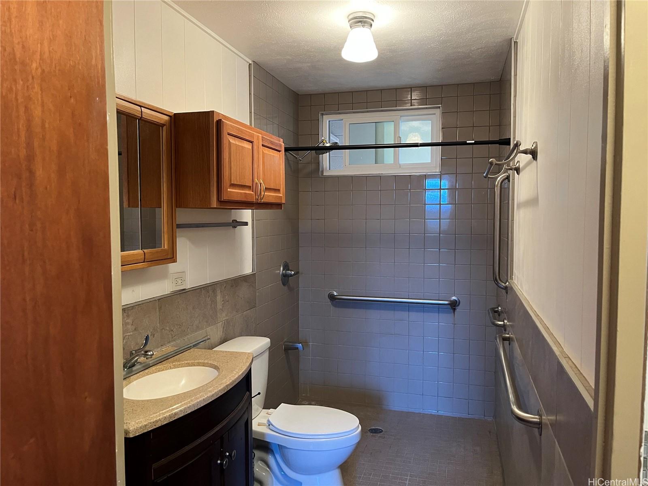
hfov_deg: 67.3
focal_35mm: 26
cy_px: 243
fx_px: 487
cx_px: 324
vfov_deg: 53.1
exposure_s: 1/60
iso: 500
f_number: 1.6
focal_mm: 5.1
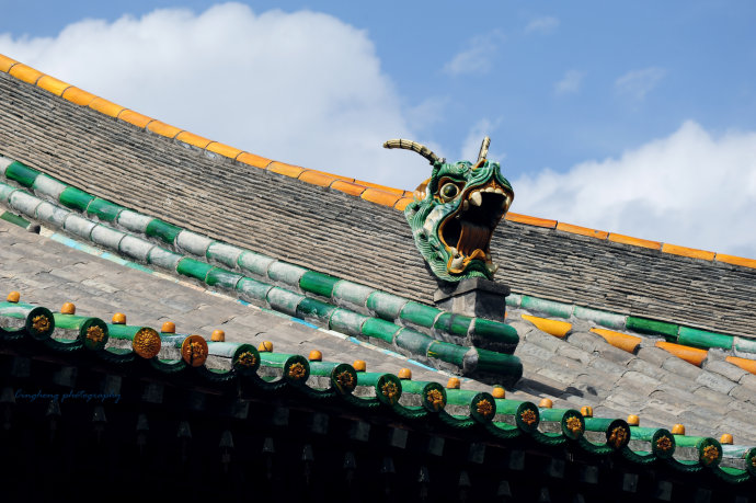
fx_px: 4617
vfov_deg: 6.2
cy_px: 252
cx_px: 378
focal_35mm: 220
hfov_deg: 9.4
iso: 200
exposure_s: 1/800
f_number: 8
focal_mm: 220
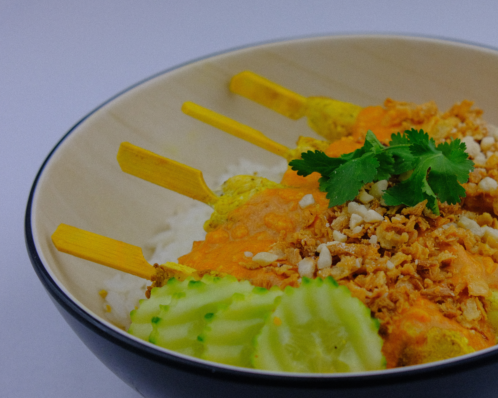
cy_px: 219
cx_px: 368
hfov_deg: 20.2
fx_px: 1385
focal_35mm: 94
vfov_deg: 16.4
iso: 800
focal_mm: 35
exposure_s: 1/1000
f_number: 4
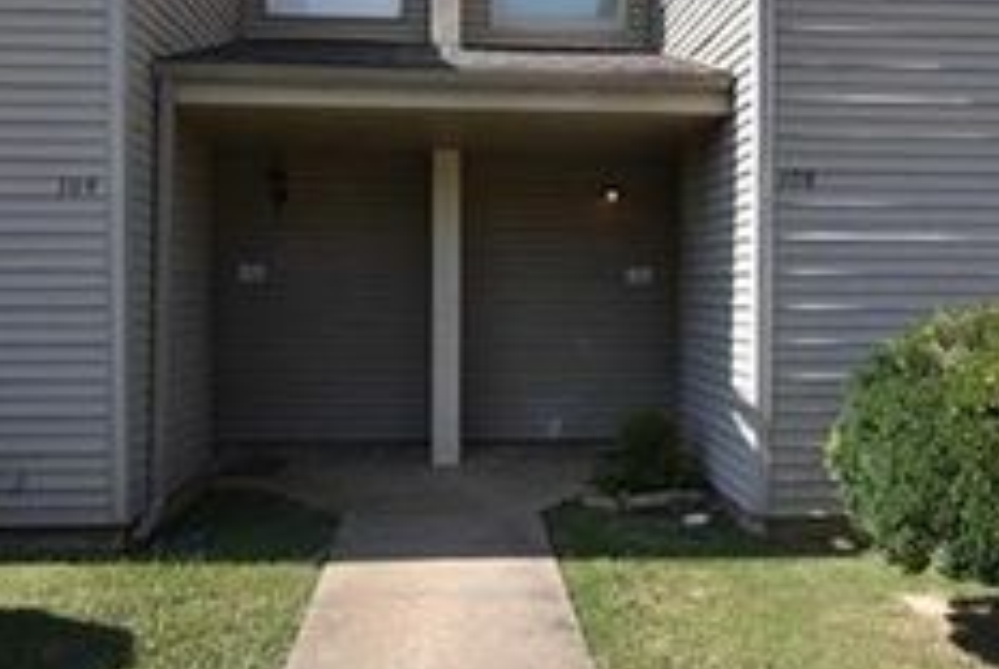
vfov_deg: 43.7
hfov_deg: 61.9
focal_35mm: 30
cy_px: 300
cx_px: 502
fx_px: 834
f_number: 9
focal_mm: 14
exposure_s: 1/320
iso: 200
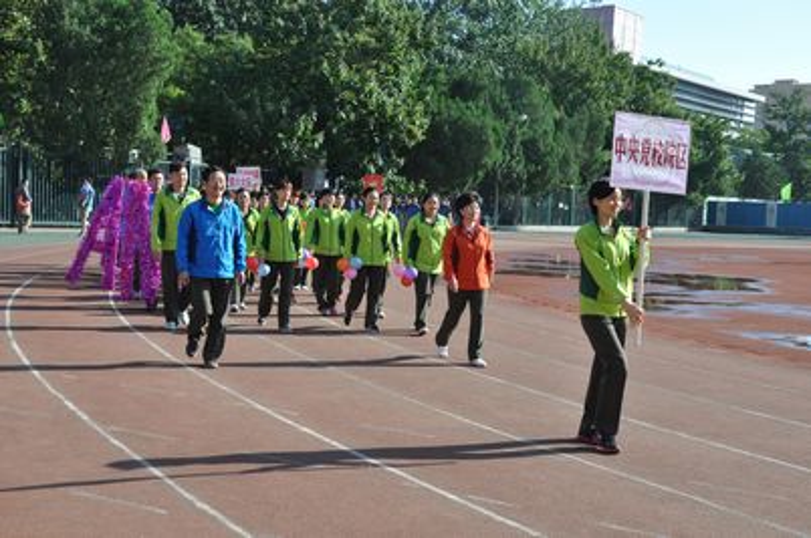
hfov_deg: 37.9
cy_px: 269
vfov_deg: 25.7
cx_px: 406
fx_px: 1181
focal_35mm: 52
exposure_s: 1/320
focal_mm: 35
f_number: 9
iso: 400
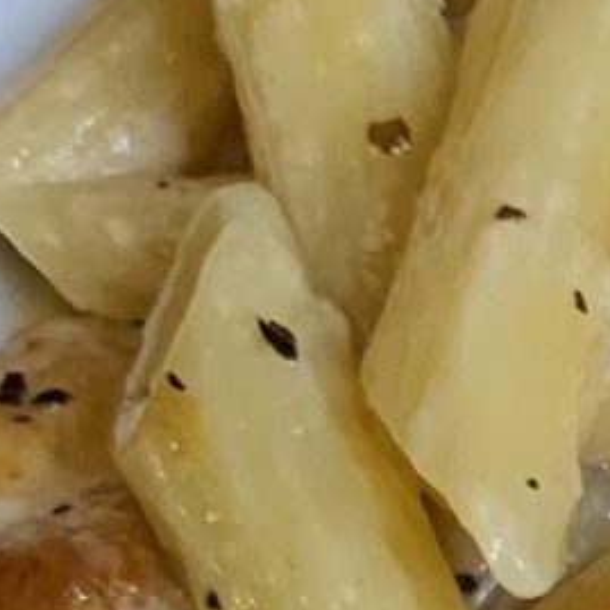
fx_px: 4366
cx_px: 1814
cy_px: 959
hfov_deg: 7.1
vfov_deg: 7.8
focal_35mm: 219
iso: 80
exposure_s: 1/59
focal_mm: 4.25
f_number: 1.8
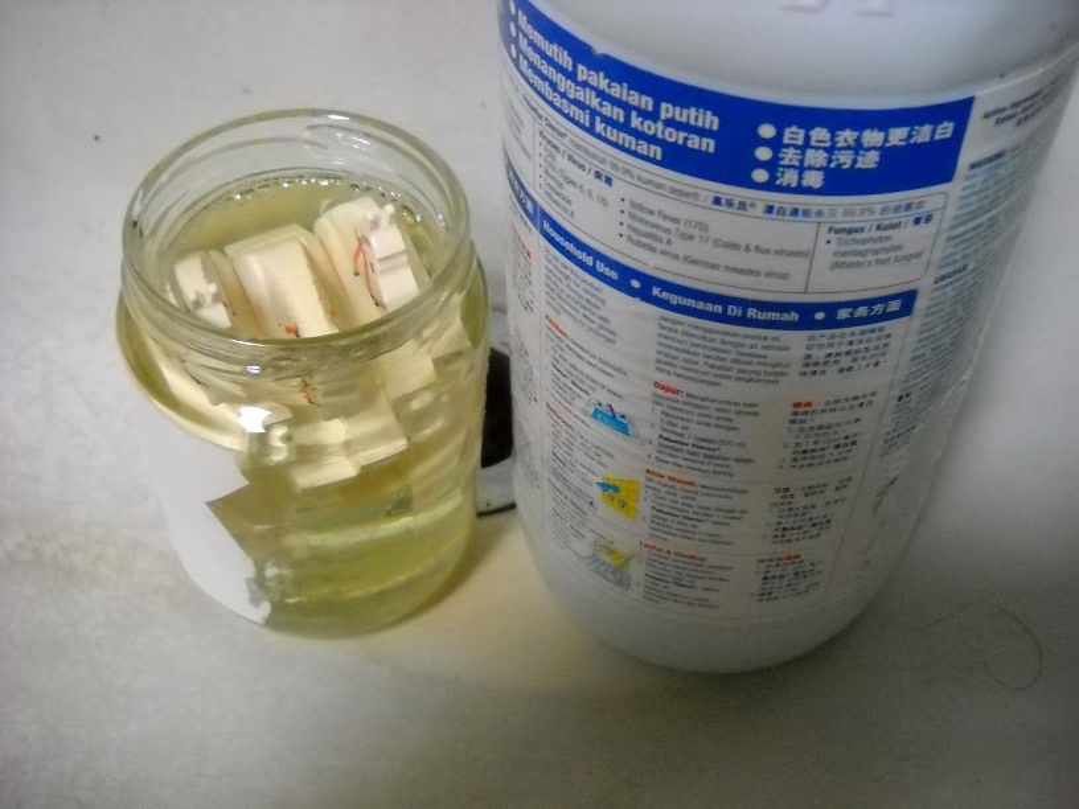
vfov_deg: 35.1
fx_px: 1278
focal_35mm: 41
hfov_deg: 45.8
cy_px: 404
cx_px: 540
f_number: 3.1
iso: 800
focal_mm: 6.72
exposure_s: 1/26
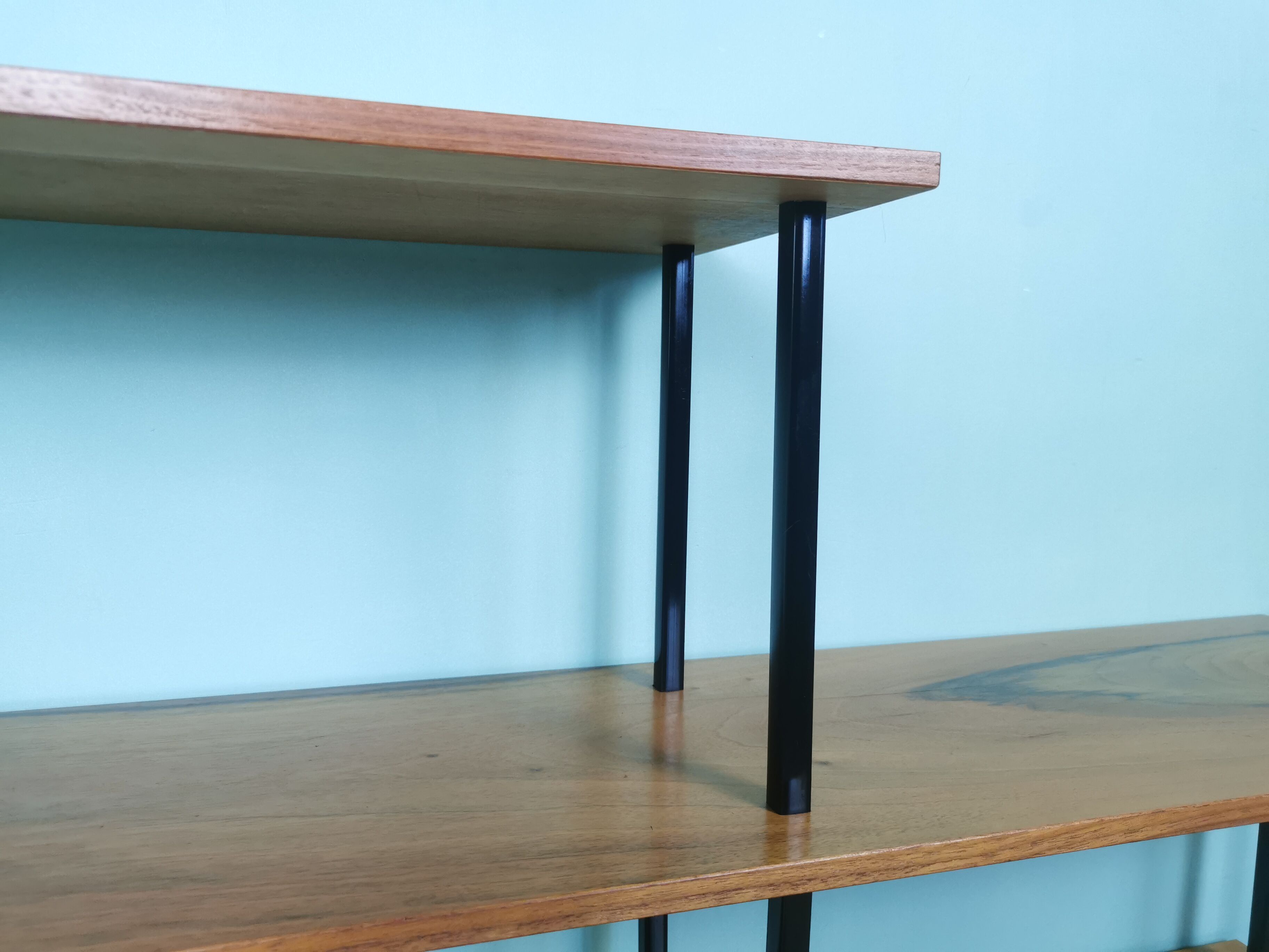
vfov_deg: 51.4
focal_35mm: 27
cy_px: 476
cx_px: 634
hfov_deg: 65.3
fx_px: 990
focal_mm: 5.58
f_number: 1.8
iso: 160
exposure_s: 1/100
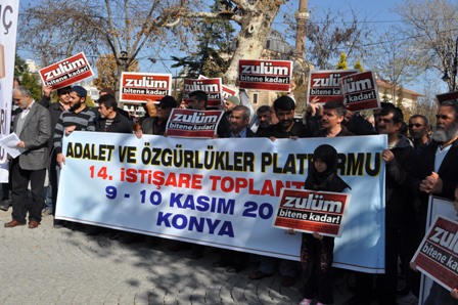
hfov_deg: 49.6
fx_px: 496
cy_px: 152
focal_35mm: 39
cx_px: 229
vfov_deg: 34.2
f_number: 10
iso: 200
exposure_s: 1/400
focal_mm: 26
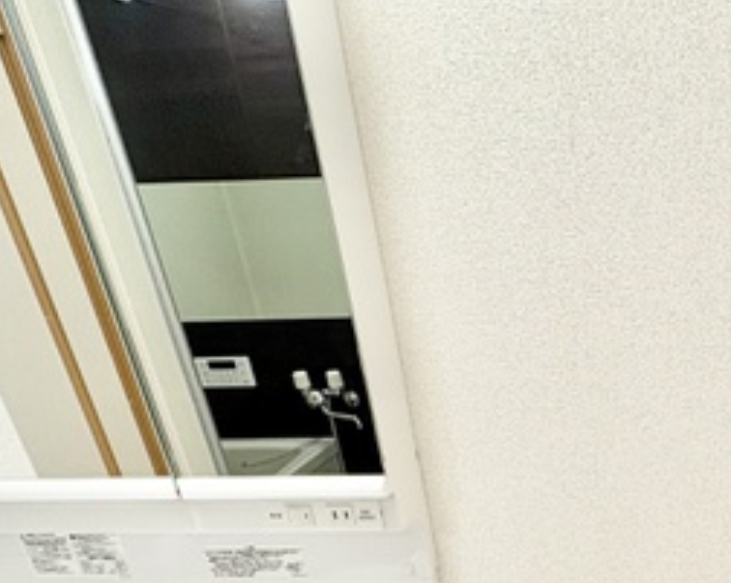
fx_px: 821
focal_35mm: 38
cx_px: 664
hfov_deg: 43.6
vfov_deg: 30.8
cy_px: 756
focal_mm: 2.22
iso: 160
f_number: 2.2
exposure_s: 1/60
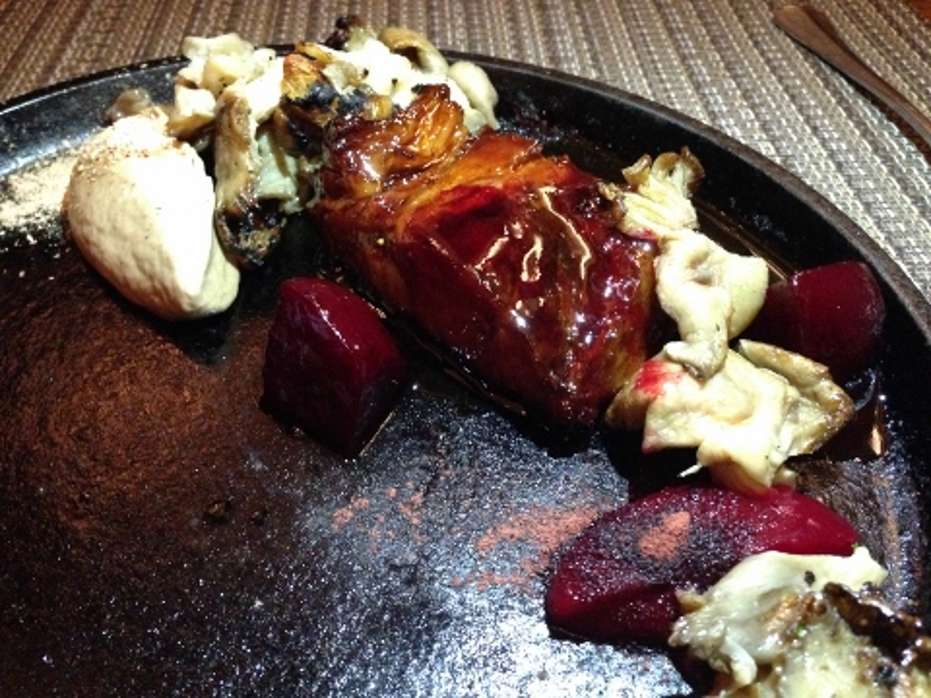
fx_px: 888
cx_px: 466
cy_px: 349
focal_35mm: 33
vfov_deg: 42.9
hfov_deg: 55.4
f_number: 2.4
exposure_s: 1/15
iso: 800
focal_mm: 4.12
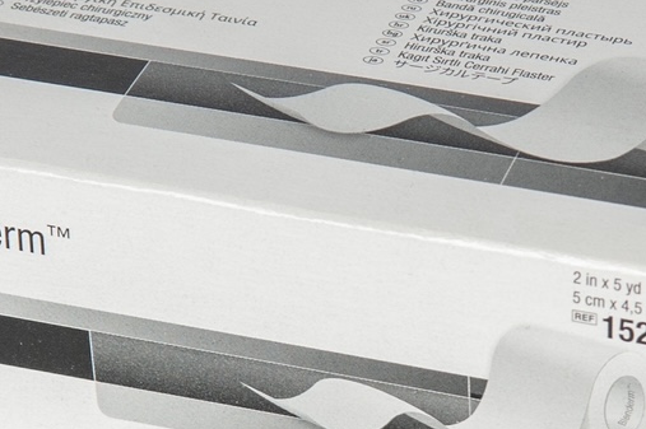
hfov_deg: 12.1
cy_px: 252
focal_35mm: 170
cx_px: 367
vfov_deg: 8.0
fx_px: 3052
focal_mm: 45
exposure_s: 1/125
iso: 100
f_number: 8
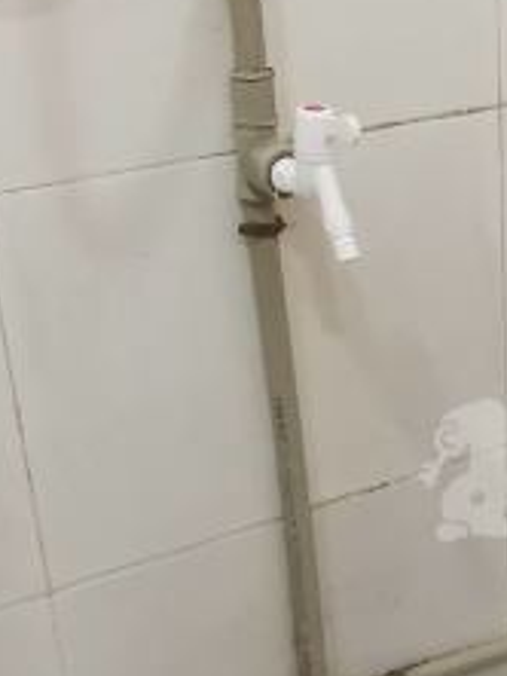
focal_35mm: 82
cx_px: 663
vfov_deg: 23.7
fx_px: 1600
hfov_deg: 16.9
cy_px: 460
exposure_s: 1/33.3
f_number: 2.2
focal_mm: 2.26
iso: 320
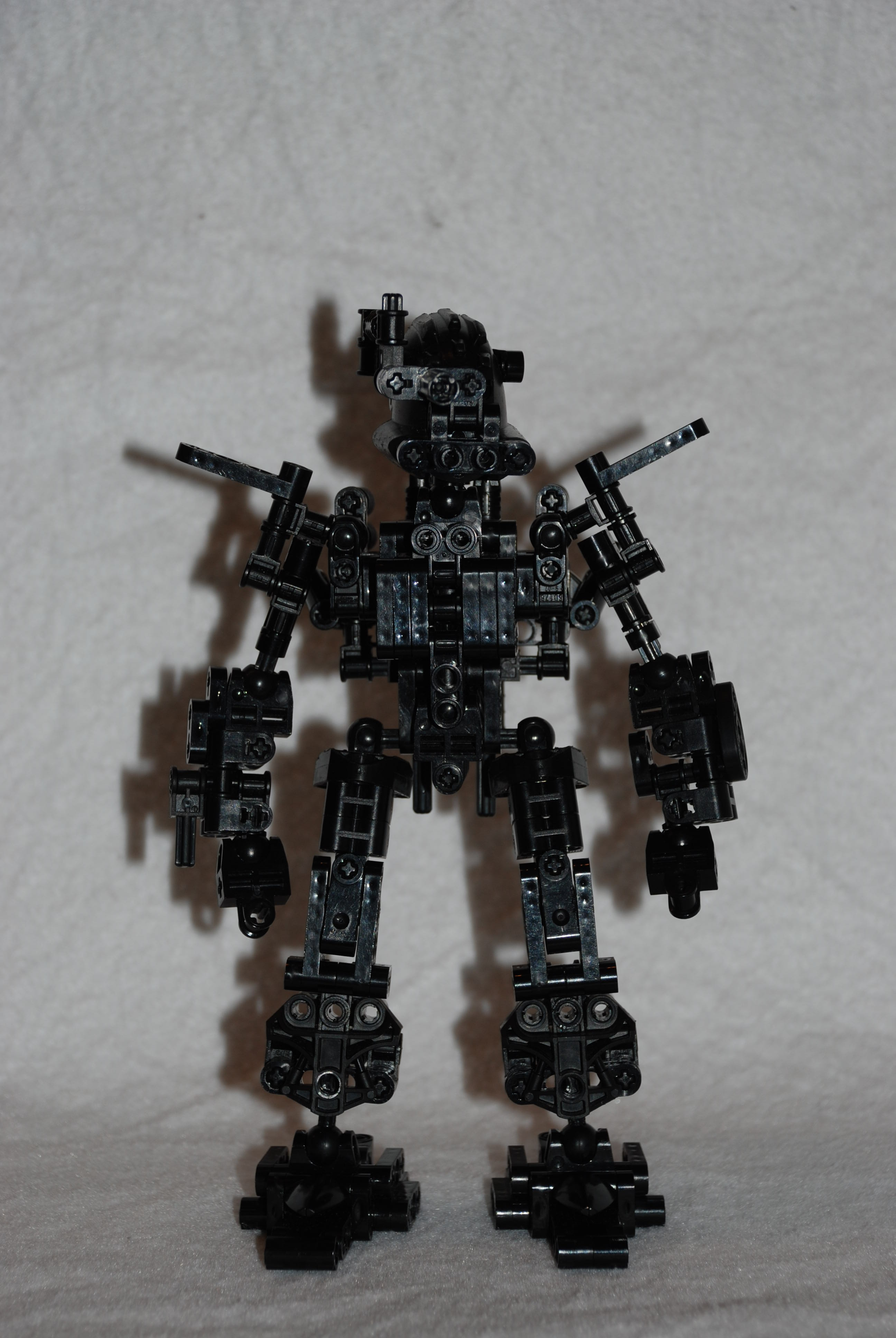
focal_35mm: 99
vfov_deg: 20.6
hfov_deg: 13.9
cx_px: 448
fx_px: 3685
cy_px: 669
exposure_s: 1/60
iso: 100
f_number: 5.3
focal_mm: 66
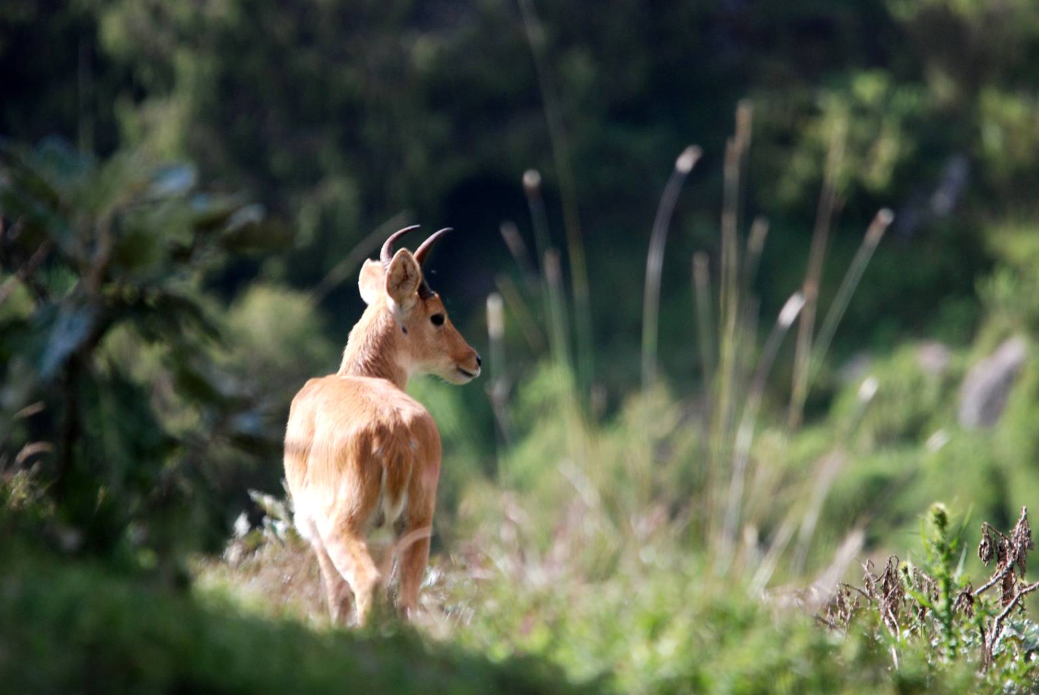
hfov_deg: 2.7
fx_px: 22368
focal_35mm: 774
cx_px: 534
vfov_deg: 1.8
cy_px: 349
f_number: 6.3
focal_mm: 500
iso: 400
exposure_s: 1/400
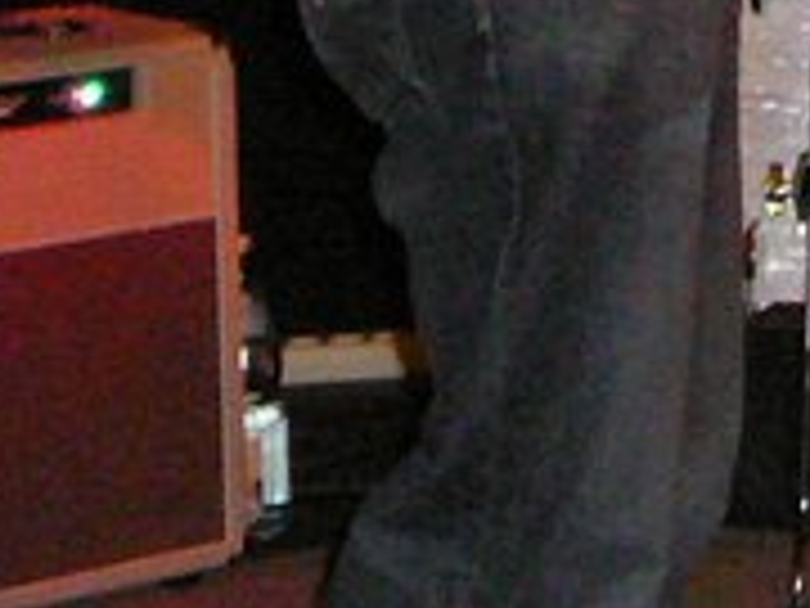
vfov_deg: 7.0
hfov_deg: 8.8
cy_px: -185
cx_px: 1714
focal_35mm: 211
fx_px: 4937
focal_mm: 5.6
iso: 400
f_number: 3
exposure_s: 1/30
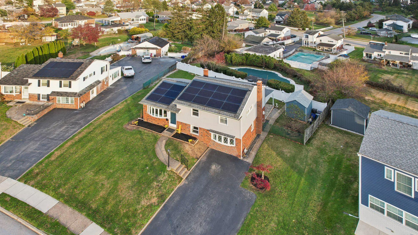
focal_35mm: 24
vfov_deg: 47.5
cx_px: 206
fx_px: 266
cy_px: 139
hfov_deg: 76.3
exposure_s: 1/320
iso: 150
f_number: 2.8
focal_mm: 8.4
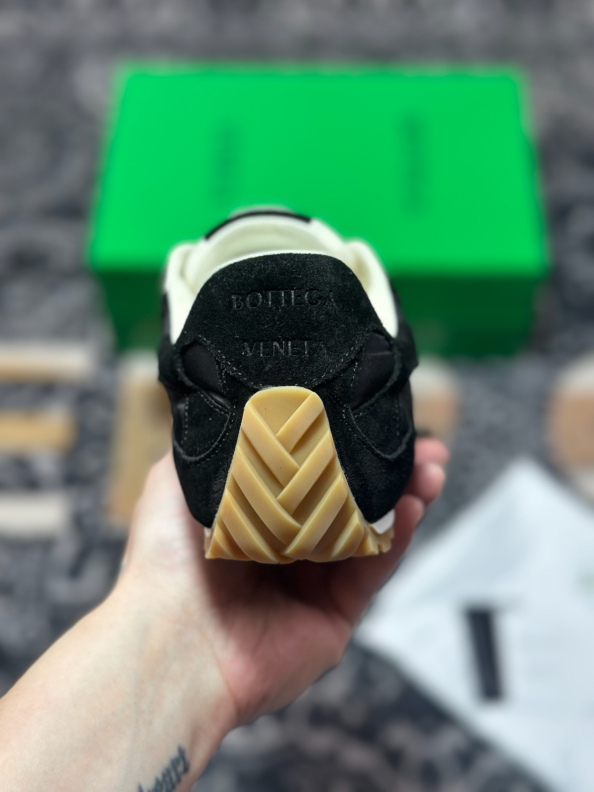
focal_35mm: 48
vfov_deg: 39.7
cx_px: 297
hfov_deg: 30.3
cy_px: 396
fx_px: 1098
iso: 80
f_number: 1.78
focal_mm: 6.86
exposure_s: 1/326
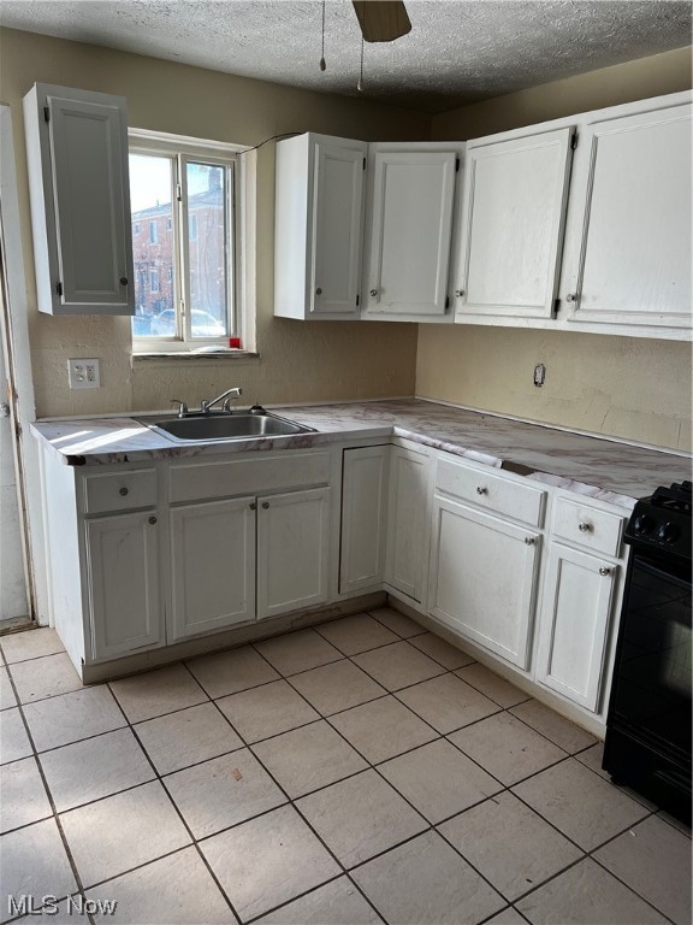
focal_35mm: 26
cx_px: 346
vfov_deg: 67.3
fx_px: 694
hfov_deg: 53.1
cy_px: 462
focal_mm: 5.7
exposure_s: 1/397
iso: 50
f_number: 1.5
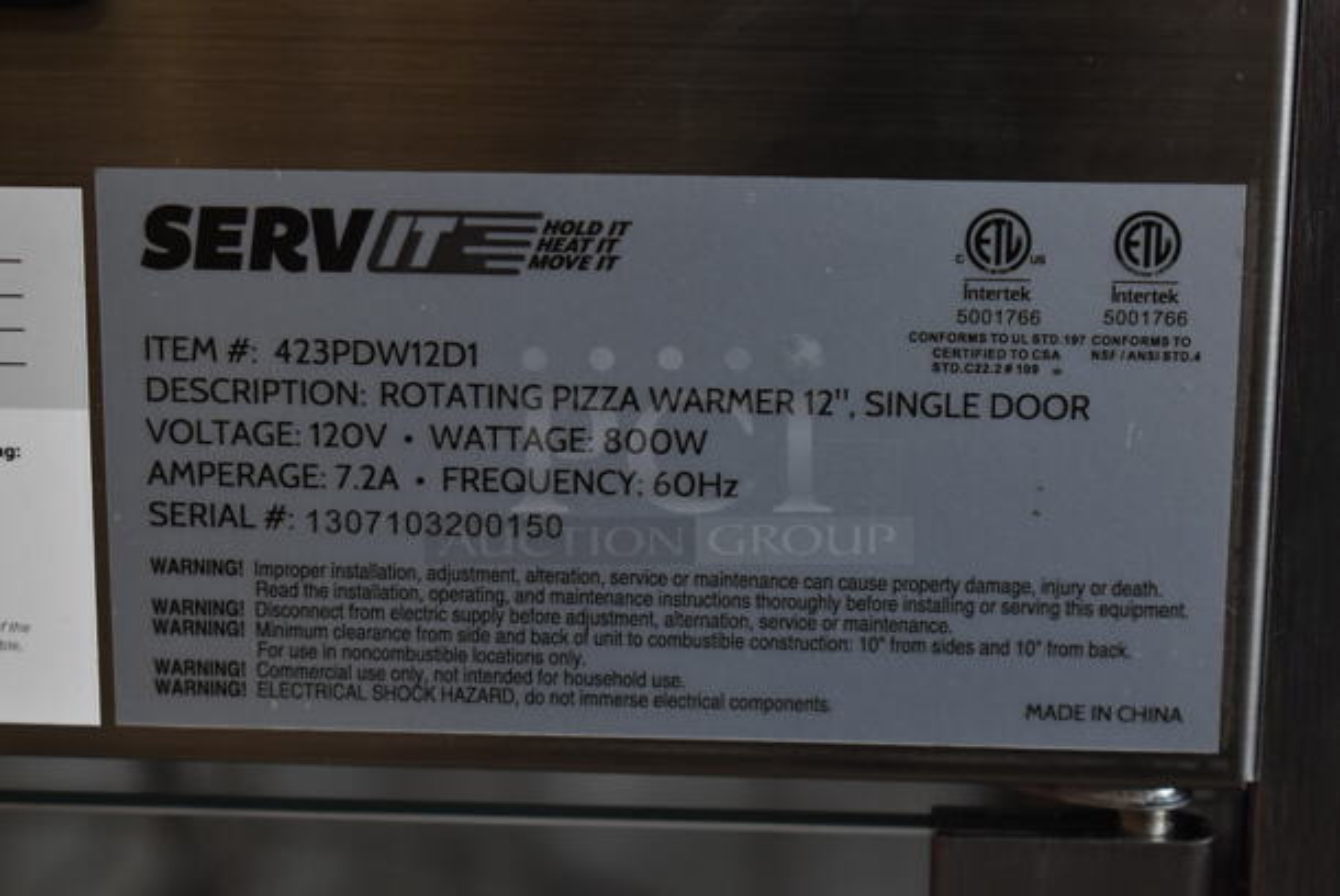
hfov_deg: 24.6
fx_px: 3074
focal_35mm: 82
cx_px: 670
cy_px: 448
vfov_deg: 16.6
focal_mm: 55
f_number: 5.6
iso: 800
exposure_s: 1/100
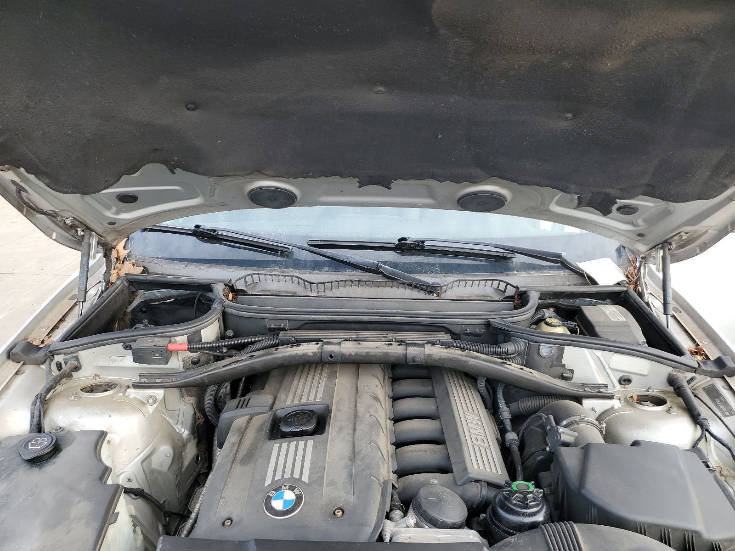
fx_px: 552
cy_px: 276
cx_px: 368
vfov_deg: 53.1
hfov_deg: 67.3
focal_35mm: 26
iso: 50
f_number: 1.5
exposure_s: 1/233
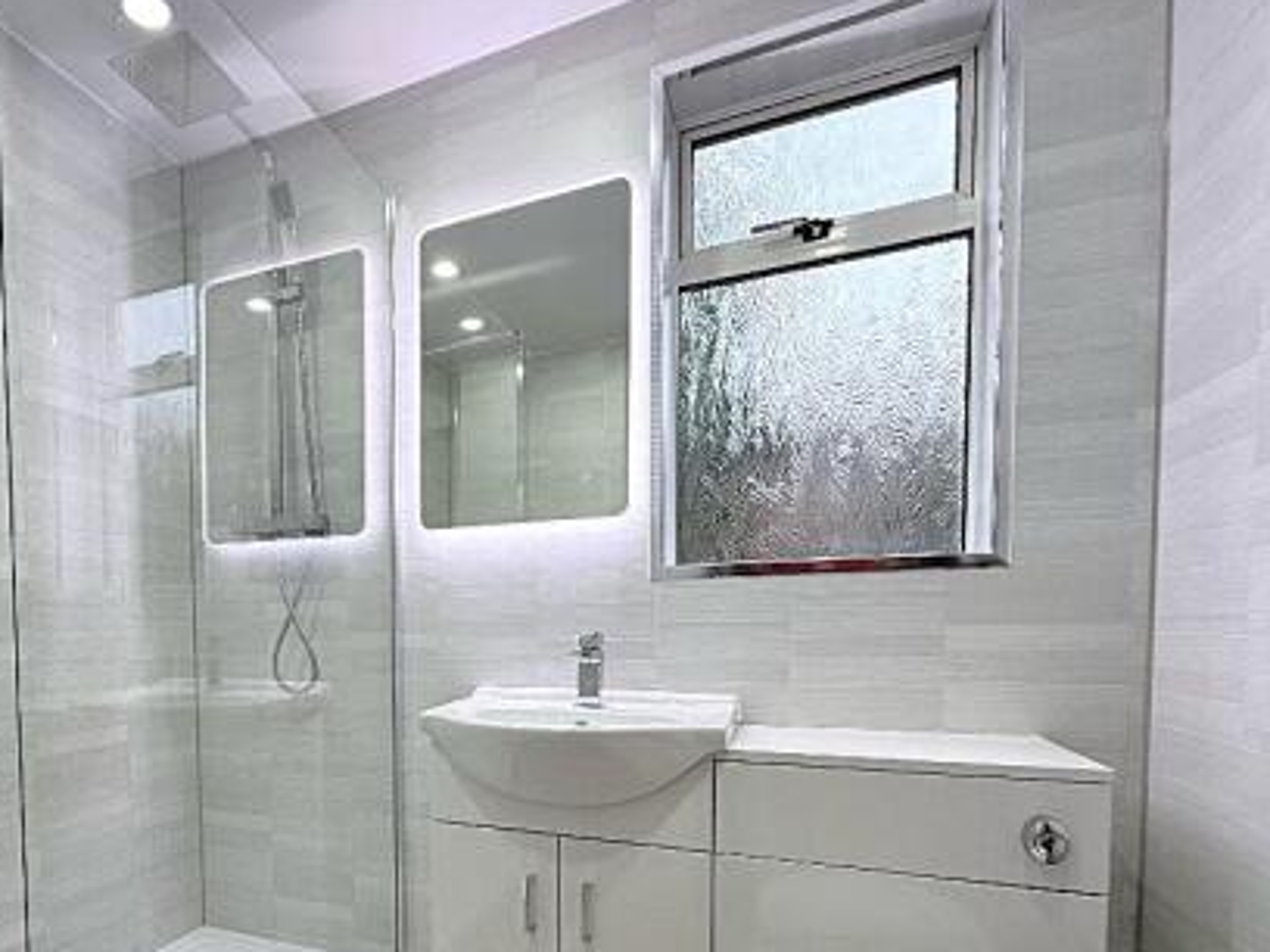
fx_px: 734
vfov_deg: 63.7
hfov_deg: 79.4
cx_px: 437
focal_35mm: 20
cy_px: 661
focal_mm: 2.22
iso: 125
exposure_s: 1/100
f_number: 2.2
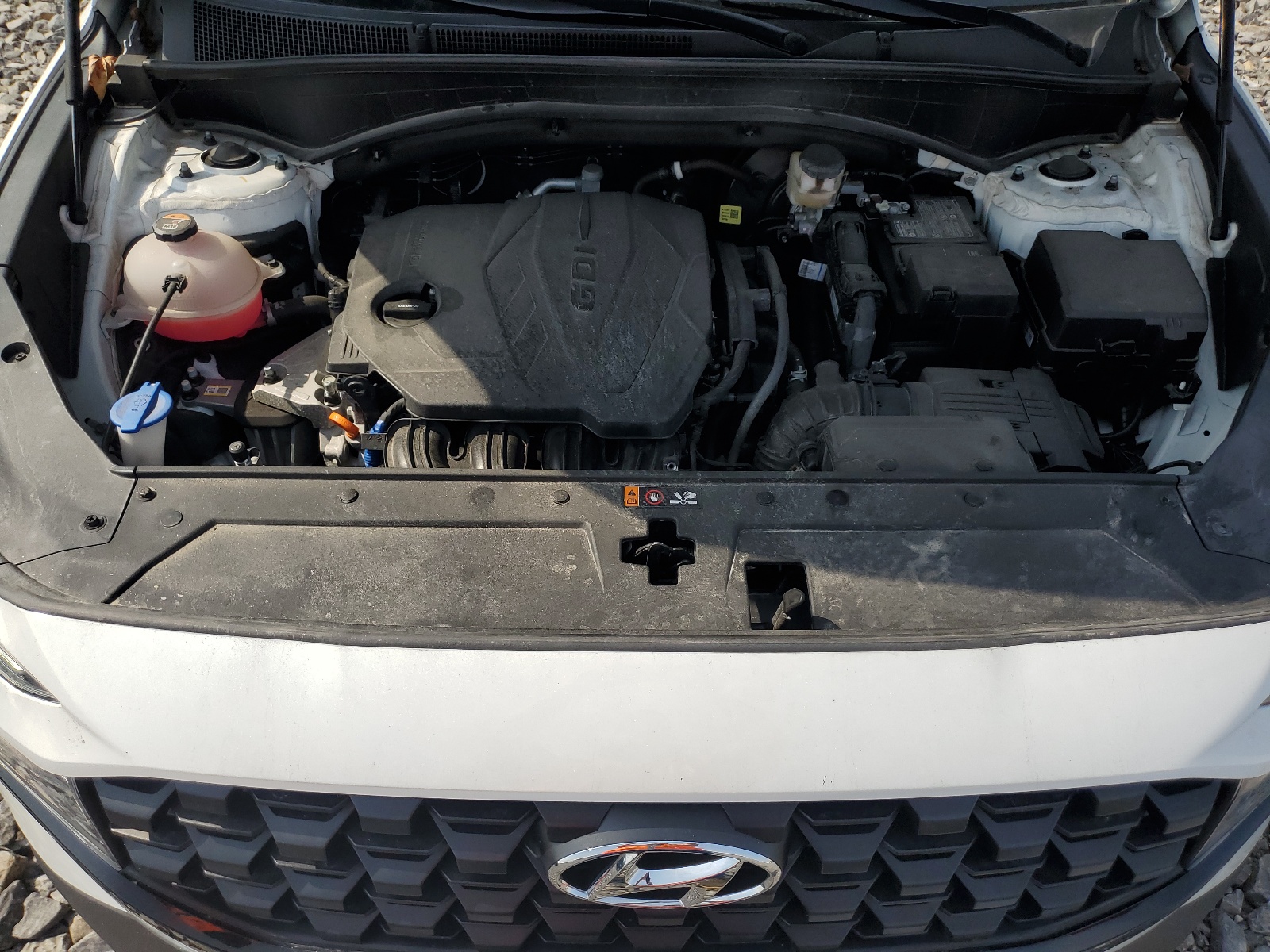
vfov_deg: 53.1
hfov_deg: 67.3
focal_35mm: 26
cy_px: 476
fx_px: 954
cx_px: 635
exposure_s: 1/3333
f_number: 1.5
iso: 50
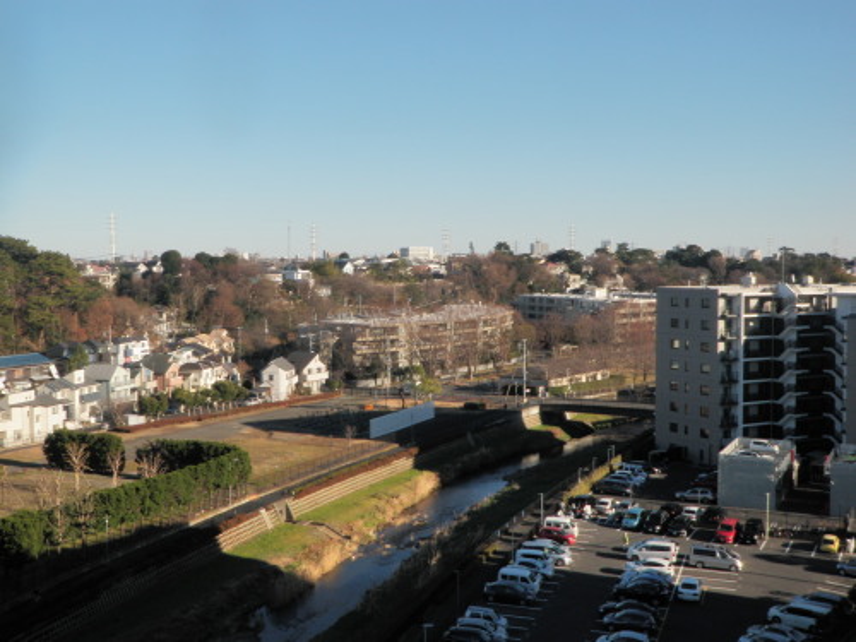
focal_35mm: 42
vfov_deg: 34.3
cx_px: 428
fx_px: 1039
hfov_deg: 44.8
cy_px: 321
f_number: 6.3
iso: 50
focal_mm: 7.57
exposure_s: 1/160
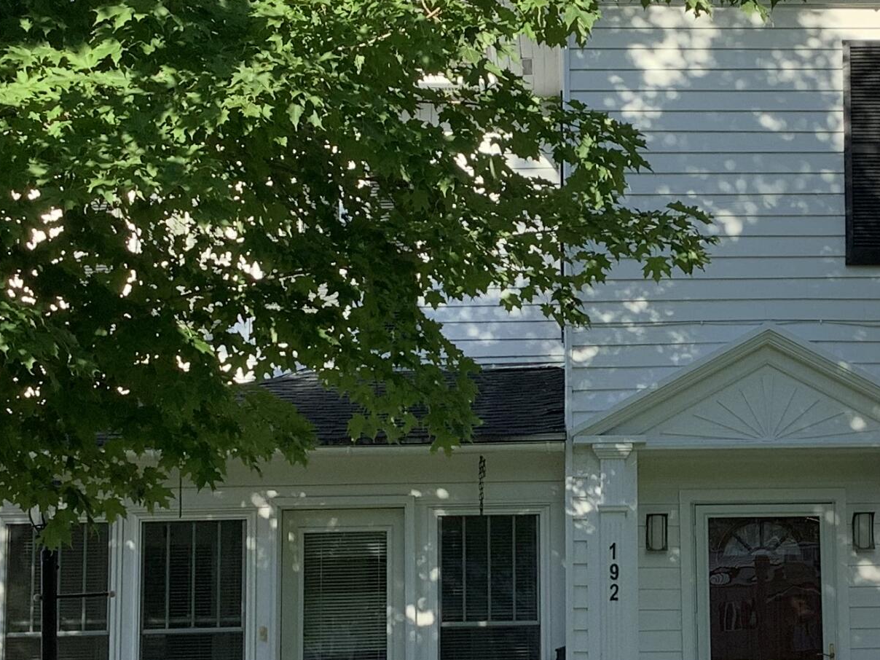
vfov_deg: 19.1
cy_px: 418
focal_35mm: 77
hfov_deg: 25.0
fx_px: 1957
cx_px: 662
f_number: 2.4
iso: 25
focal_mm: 3.3
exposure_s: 1/637
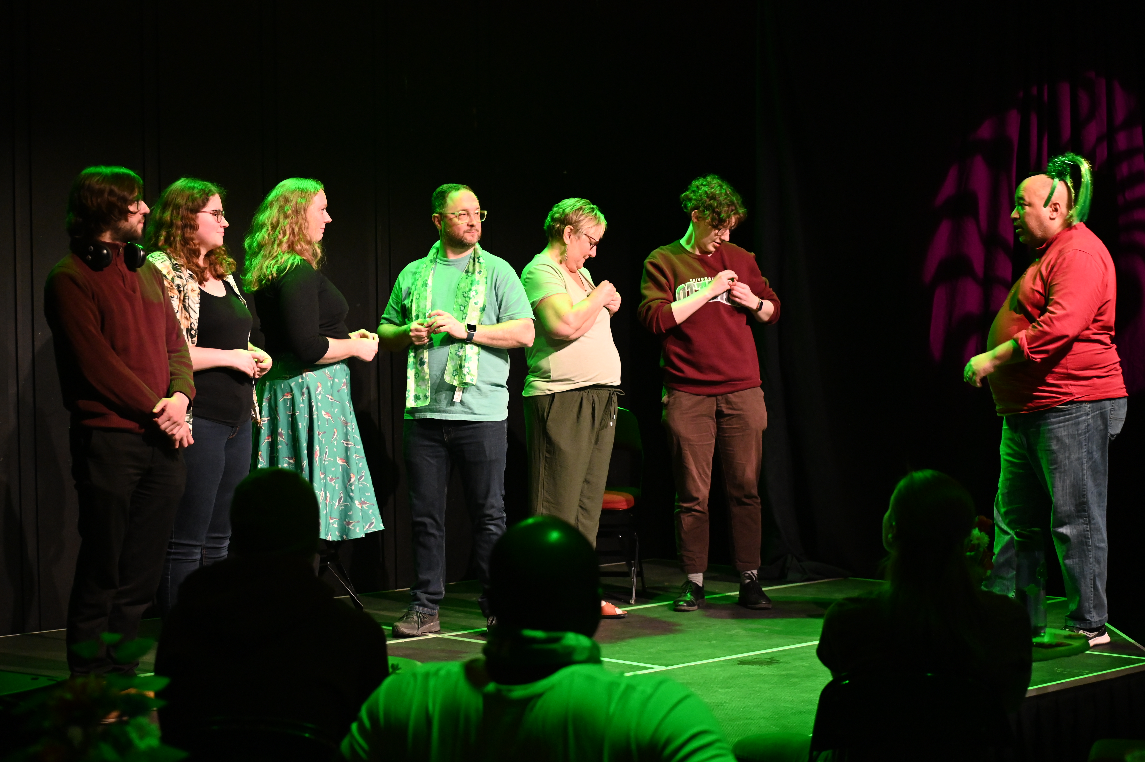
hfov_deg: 28.9
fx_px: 2225
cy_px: 381
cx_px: 572
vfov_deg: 19.4
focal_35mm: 70
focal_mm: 70
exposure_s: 1/60
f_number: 5
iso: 5000
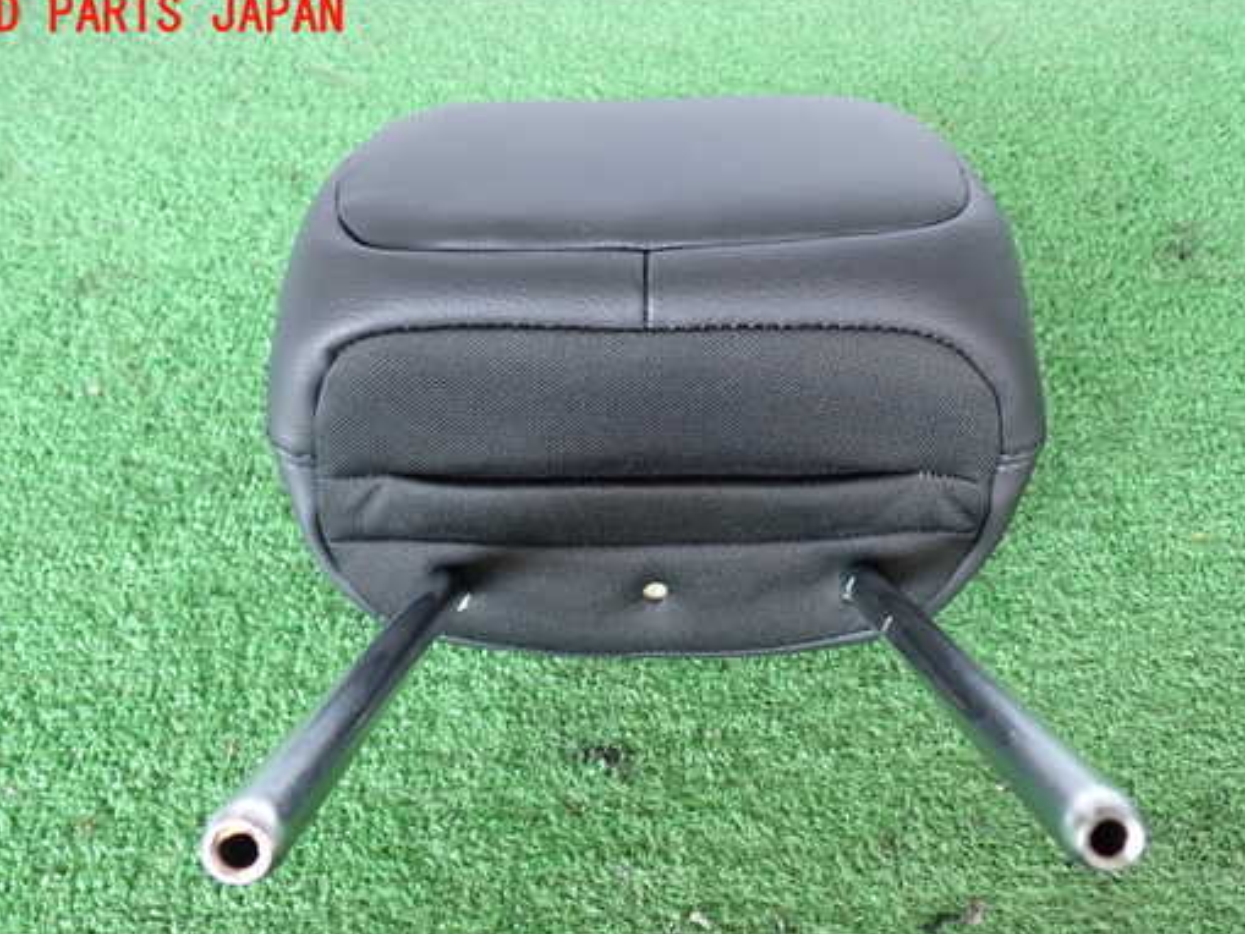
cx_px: 634
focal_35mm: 33
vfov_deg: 42.8
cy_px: 535
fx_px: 1187
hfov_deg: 55.3
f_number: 2.2
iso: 200
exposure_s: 1/40
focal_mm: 5.05
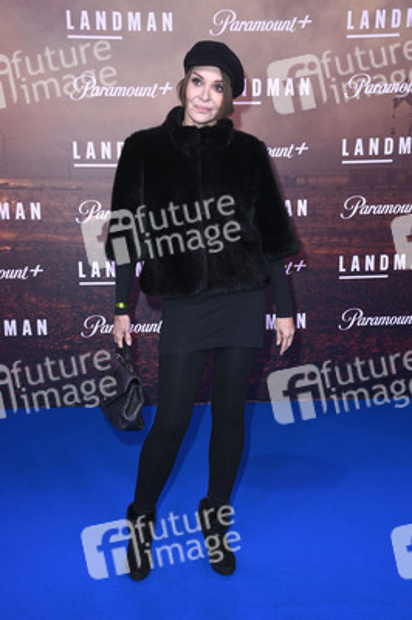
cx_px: 206
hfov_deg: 29.8
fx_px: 774
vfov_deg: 43.6
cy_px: 310
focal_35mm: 45
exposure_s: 1/200
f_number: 5.6
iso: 400
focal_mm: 45
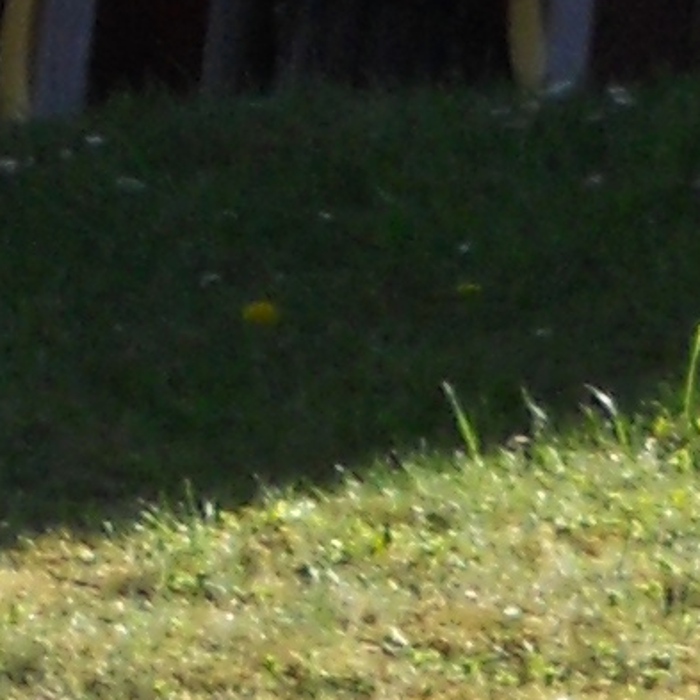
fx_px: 13384
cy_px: -2695
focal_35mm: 585
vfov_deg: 2.8
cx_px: 1966
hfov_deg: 3.0
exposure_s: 1/250
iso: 80
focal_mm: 11.7
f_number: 5.3
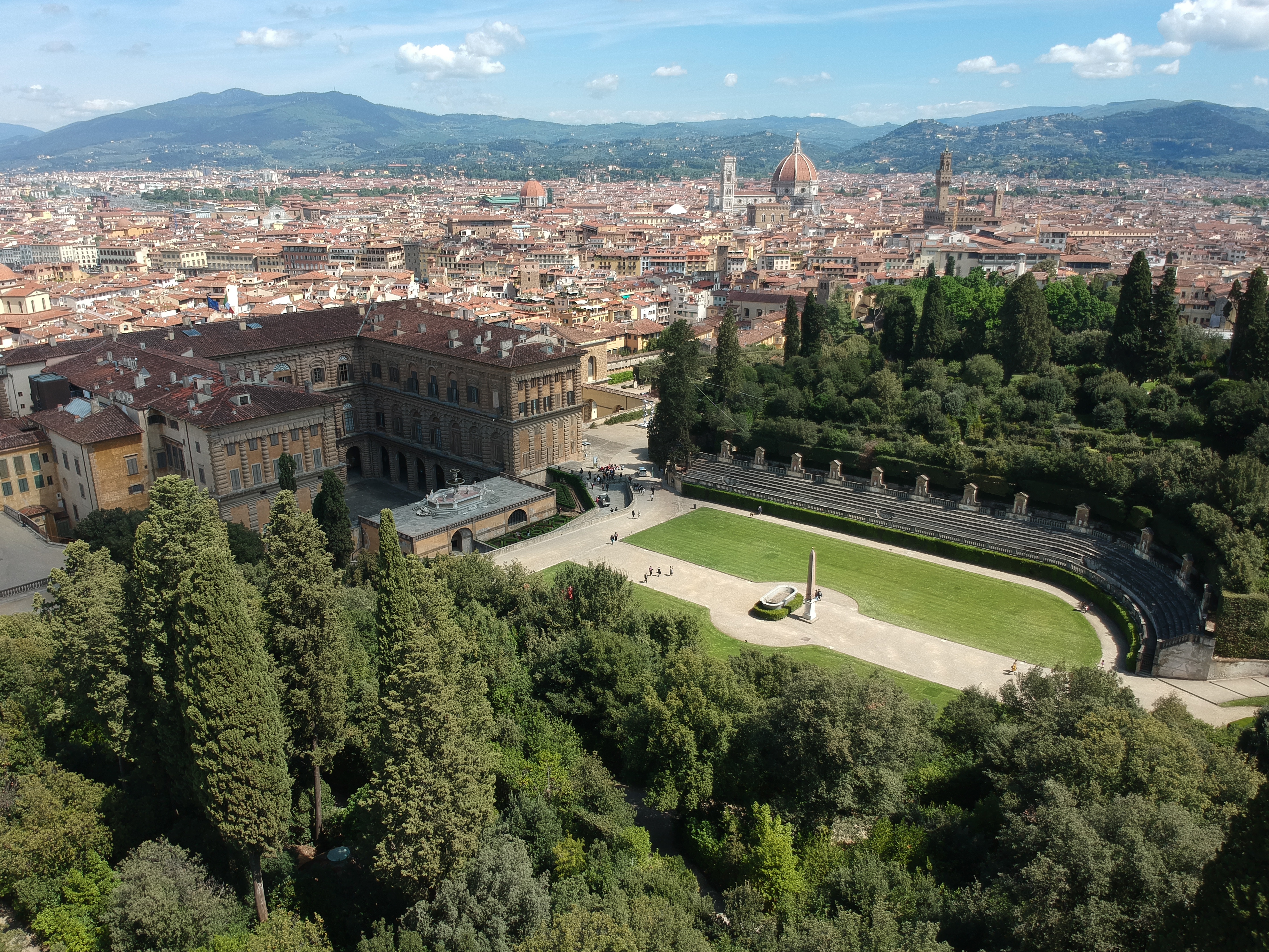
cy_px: 476
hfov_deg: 69.4
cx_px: 634
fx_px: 916
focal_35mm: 25
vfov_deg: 54.9
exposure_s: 1/100
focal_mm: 4.49
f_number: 2.6
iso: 100
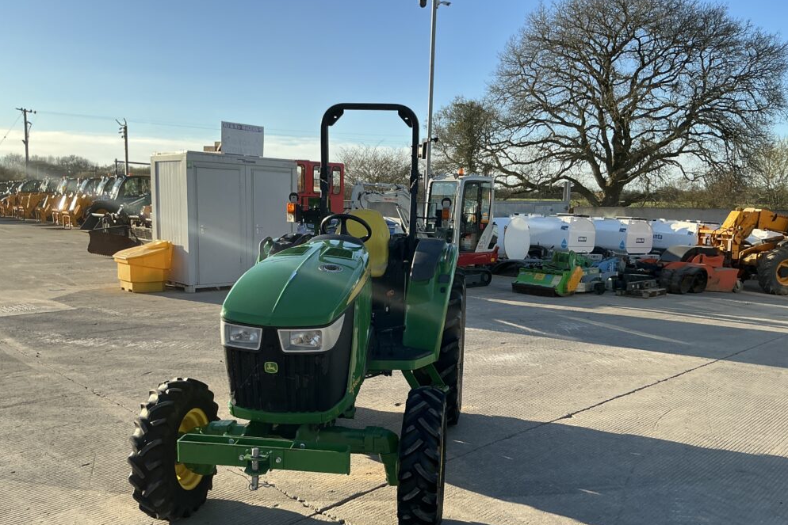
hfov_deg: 61.9
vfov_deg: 43.5
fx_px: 657
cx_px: 390
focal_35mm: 30
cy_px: 300
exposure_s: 1/869
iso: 25
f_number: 1.8
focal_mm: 3
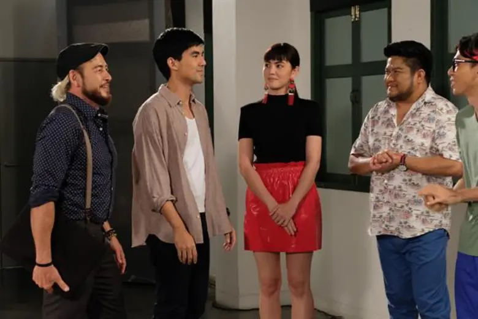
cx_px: 239
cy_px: 160
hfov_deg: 27.0
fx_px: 996
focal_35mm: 75
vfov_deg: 18.2
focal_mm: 50
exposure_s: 1/60
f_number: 5.6
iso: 4000
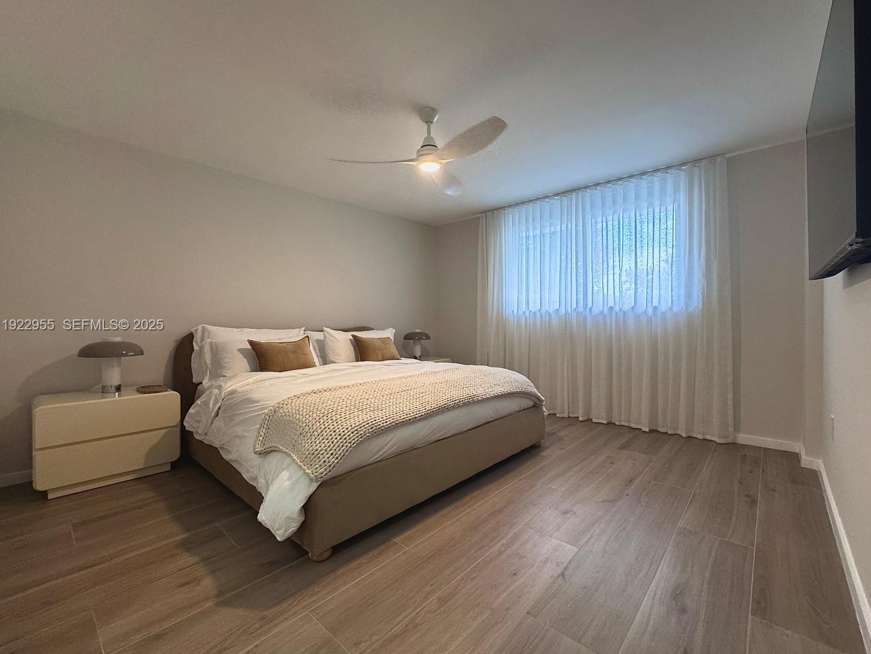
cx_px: 449
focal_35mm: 15
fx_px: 377
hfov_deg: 98.1
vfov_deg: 81.8
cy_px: 326
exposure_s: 1/120
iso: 250
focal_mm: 2.22
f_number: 2.2
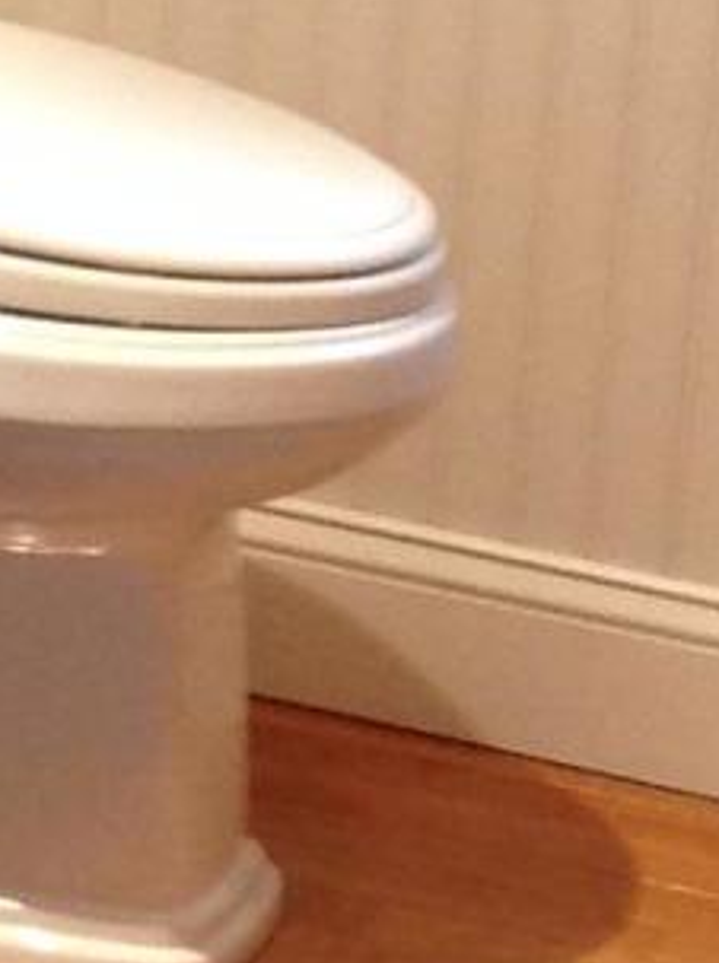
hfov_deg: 6.3
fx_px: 6420
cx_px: -406
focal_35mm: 231
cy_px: -407
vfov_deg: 8.4
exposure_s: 1/15
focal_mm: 4.28
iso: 100
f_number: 2.4
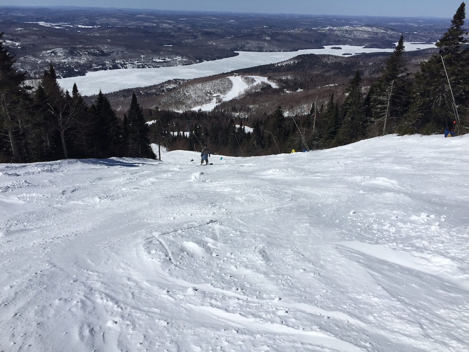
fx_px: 393
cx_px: 234
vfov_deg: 48.2
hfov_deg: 61.7
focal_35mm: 29
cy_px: 176
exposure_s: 1/7937
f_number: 2.2
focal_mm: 4.15
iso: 32
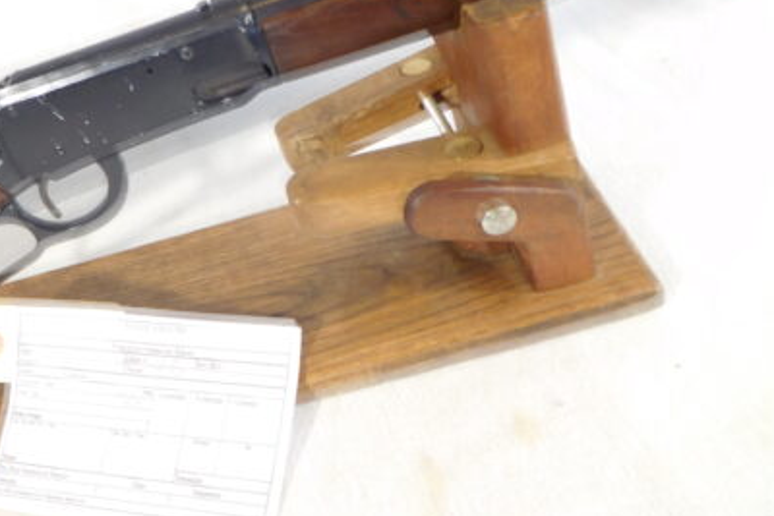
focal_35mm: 39
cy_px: 128
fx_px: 839
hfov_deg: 48.3
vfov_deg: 33.5
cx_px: 228
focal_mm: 4.5
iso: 220
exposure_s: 1/30
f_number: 3.4
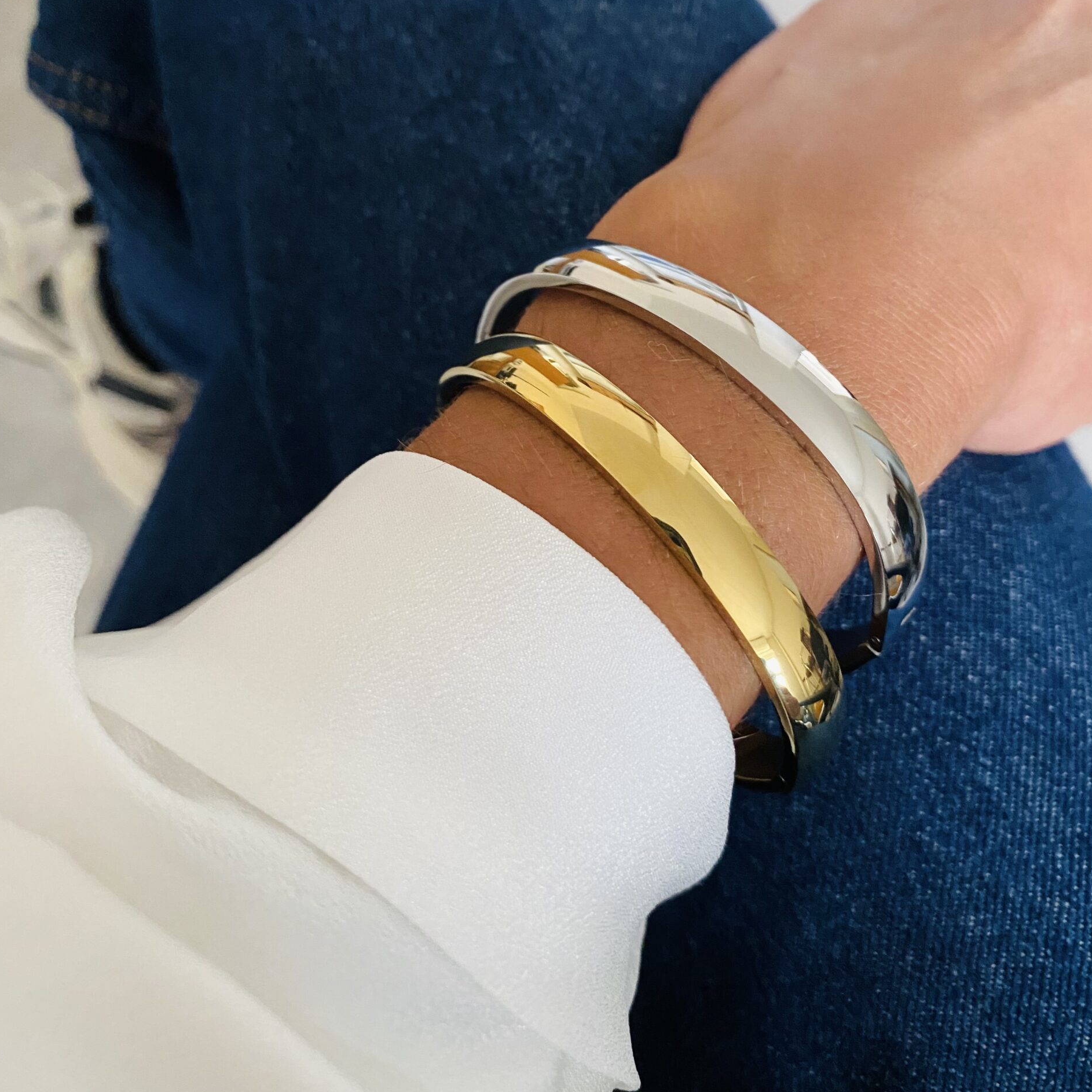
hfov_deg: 54.0
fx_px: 1071
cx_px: 540
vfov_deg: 53.9
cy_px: 485
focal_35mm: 30
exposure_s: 1/33
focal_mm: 4.25
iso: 640
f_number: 1.8
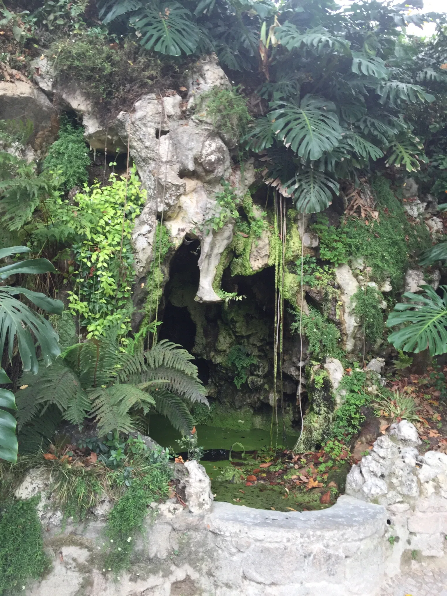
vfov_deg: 61.7
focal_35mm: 29
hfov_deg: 48.2
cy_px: 298
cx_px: 224
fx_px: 499
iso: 50
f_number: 2.2
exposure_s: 1/100
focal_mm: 4.15
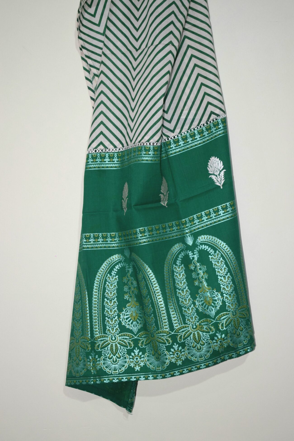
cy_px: 220
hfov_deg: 18.9
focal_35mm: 72
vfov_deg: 28.1
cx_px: 147
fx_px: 882
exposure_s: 1/80
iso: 800
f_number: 5.3
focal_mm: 48
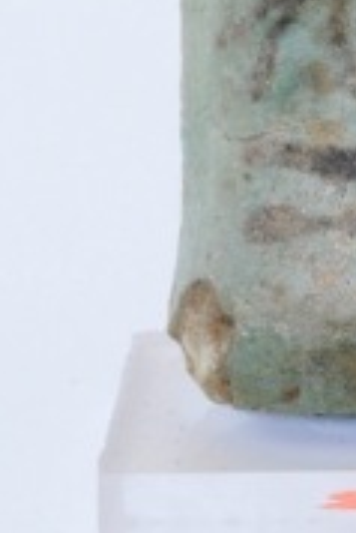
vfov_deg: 3.6
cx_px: 384
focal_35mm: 565
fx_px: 8361
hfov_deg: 2.4
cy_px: -347
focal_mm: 105
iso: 200
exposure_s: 1/4
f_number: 16
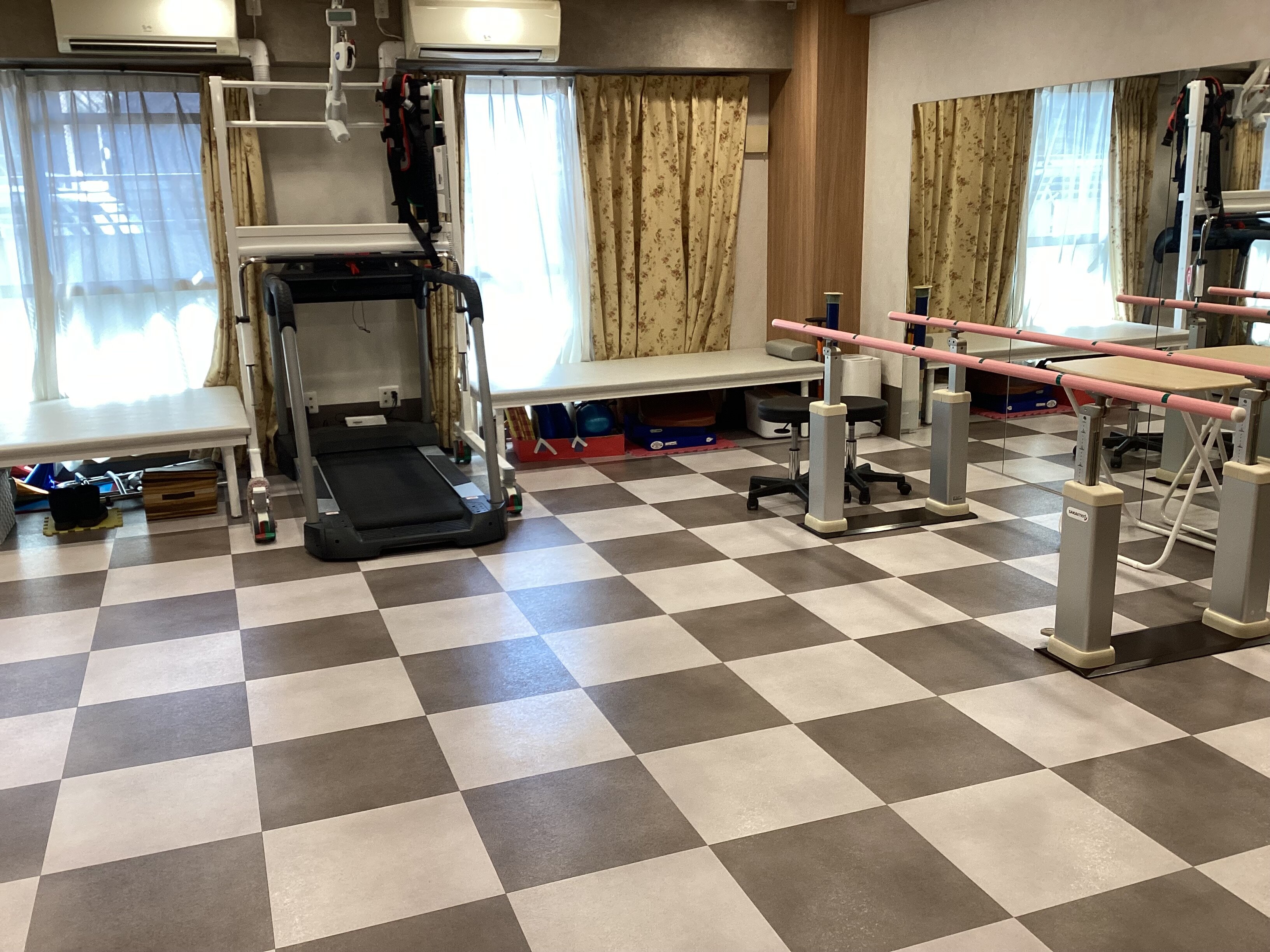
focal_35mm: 31
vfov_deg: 45.4
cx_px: 635
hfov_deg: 58.4
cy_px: 476
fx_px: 1137
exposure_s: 1/100
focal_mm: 3.3
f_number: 2.4
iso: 80
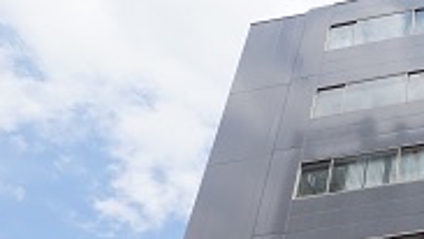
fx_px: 607
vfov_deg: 18.3
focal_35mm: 54
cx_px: 533
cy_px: 408
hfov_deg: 31.1
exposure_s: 1/100
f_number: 13
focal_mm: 10
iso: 100
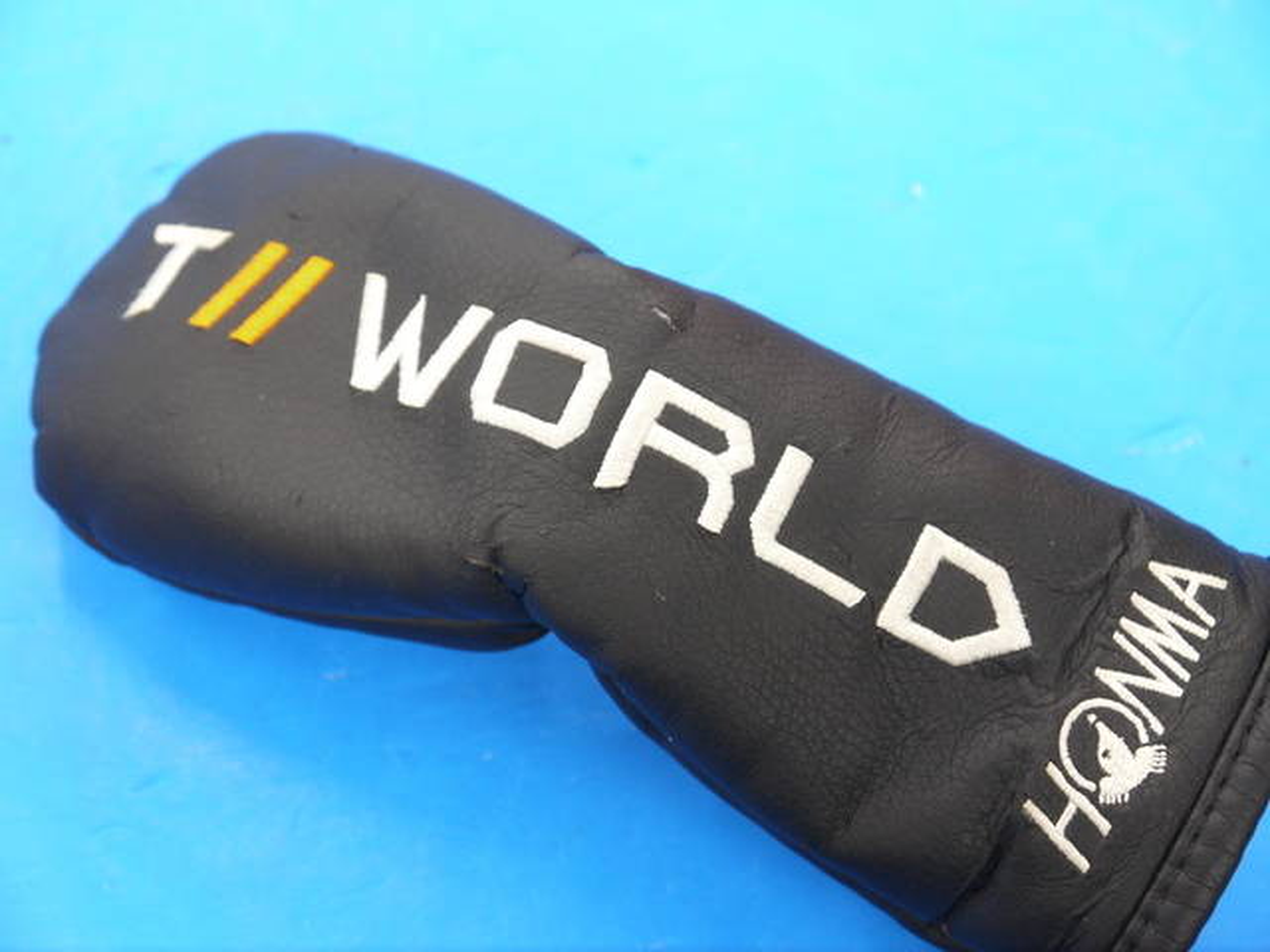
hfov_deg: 31.2
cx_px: 635
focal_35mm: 62
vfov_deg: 23.7
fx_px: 2275
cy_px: 476
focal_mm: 31
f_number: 5
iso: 640
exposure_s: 1/60
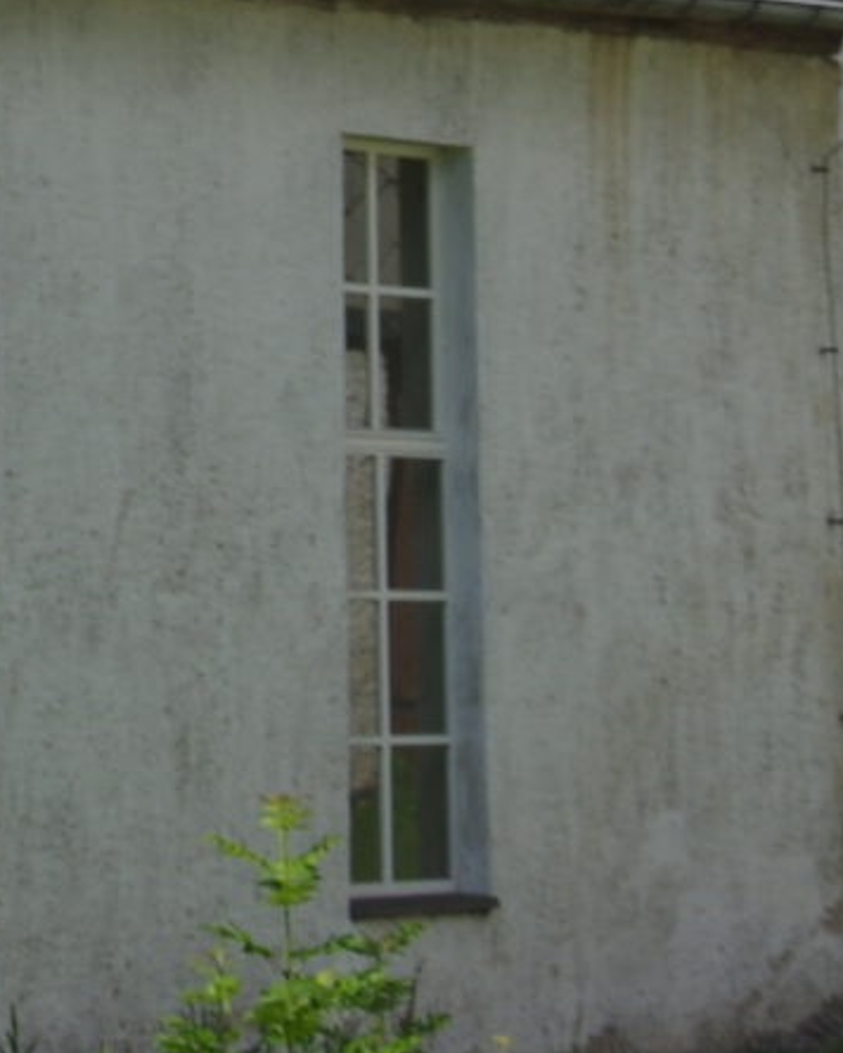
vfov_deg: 8.3
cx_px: -753
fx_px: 7079
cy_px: -579
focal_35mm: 227
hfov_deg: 6.6
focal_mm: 28
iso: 100
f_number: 8
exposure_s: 1/400
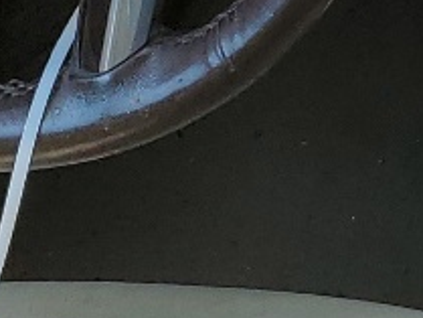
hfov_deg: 9.5
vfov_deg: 7.5
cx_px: 759
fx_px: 2433
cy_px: 36
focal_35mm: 199
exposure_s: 1/625
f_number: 1.5
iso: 50
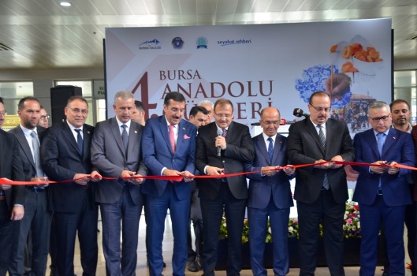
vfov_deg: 27.9
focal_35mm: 48
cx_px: 208
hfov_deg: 41.2
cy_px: 138
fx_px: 555
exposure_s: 1/50
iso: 800
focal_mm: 32
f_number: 4.2
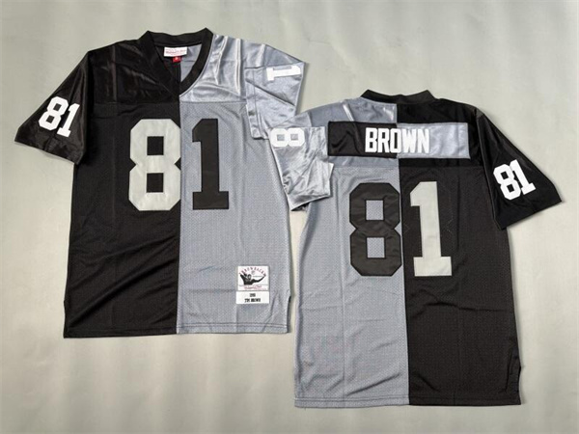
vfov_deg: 56.8
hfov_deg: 71.6
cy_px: 217
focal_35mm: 24
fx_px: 401
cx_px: 290
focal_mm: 6.76
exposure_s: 1/108
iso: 200
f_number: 1.78
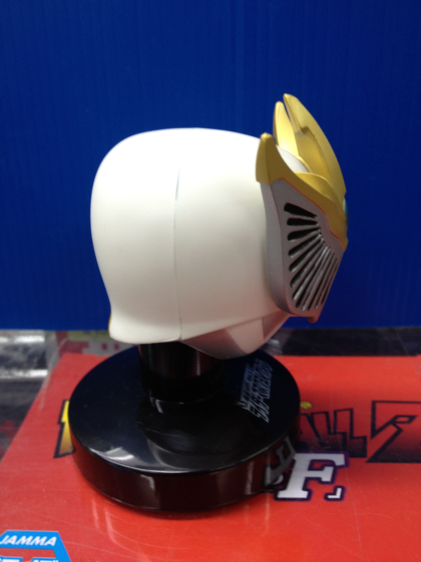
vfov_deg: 52.6
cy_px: 281
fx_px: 568
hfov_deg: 40.7
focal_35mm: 35
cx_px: 210
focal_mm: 4.28
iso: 80
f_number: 2.4
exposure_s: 1/20
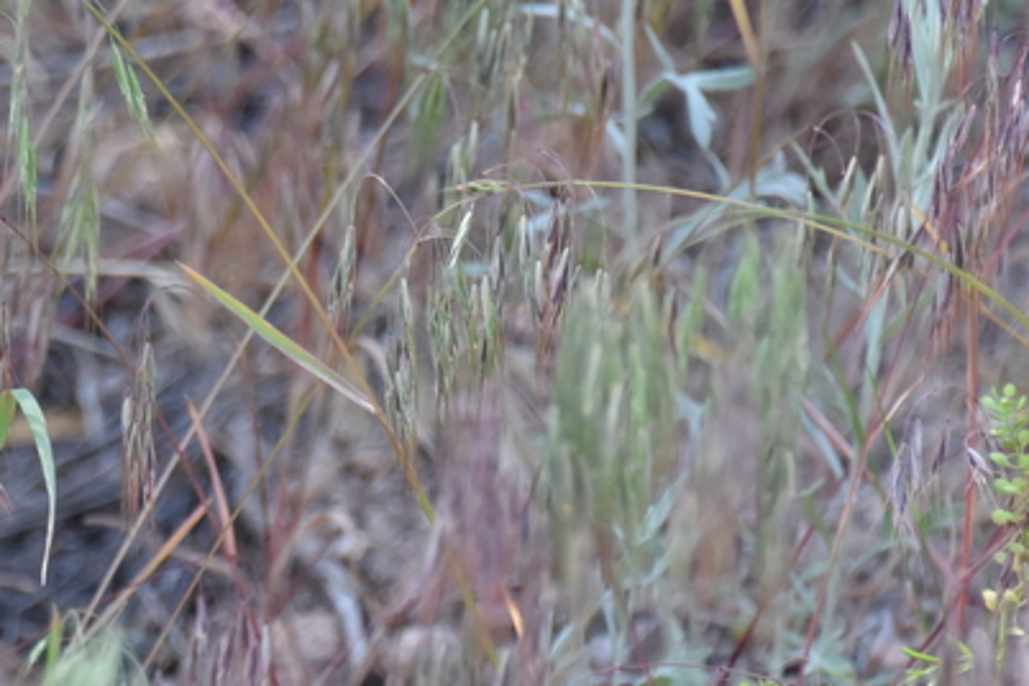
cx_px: 72
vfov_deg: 1.4
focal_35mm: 956
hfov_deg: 2.2
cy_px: 425
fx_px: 27324
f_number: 5.6
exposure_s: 1/640
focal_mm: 300
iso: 1400
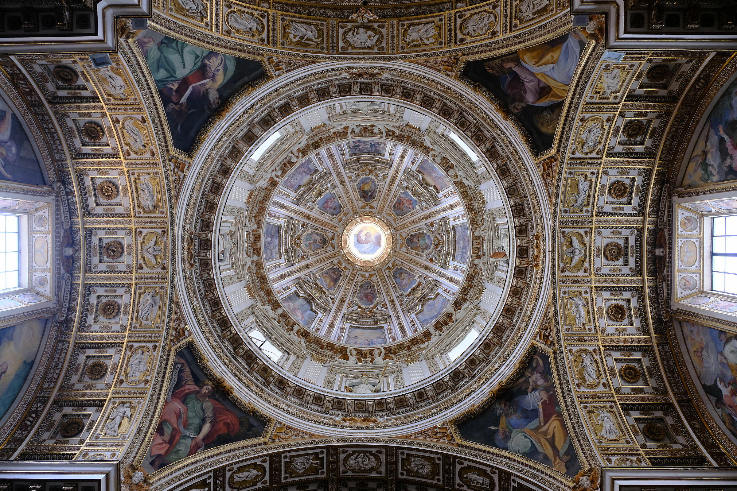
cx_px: 368
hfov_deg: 67.4
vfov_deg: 47.9
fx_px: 553
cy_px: 246
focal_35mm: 27
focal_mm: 18
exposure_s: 1/13
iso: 640
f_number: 4.5
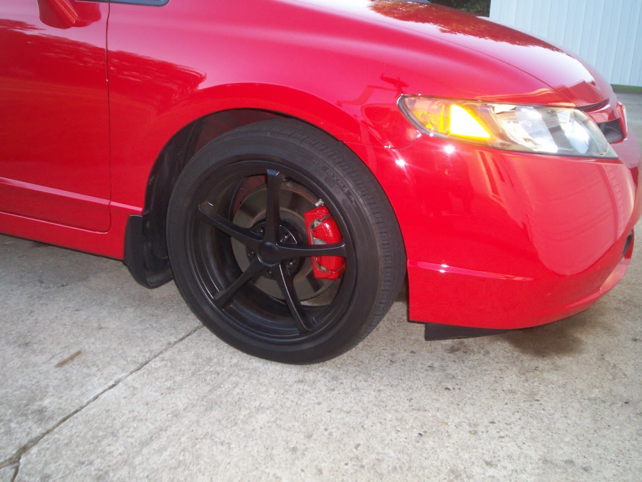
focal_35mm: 36
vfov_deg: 39.7
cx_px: 321
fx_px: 668
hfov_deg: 51.4
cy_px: 241
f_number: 4.5
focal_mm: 5.9
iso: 140
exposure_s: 1/64
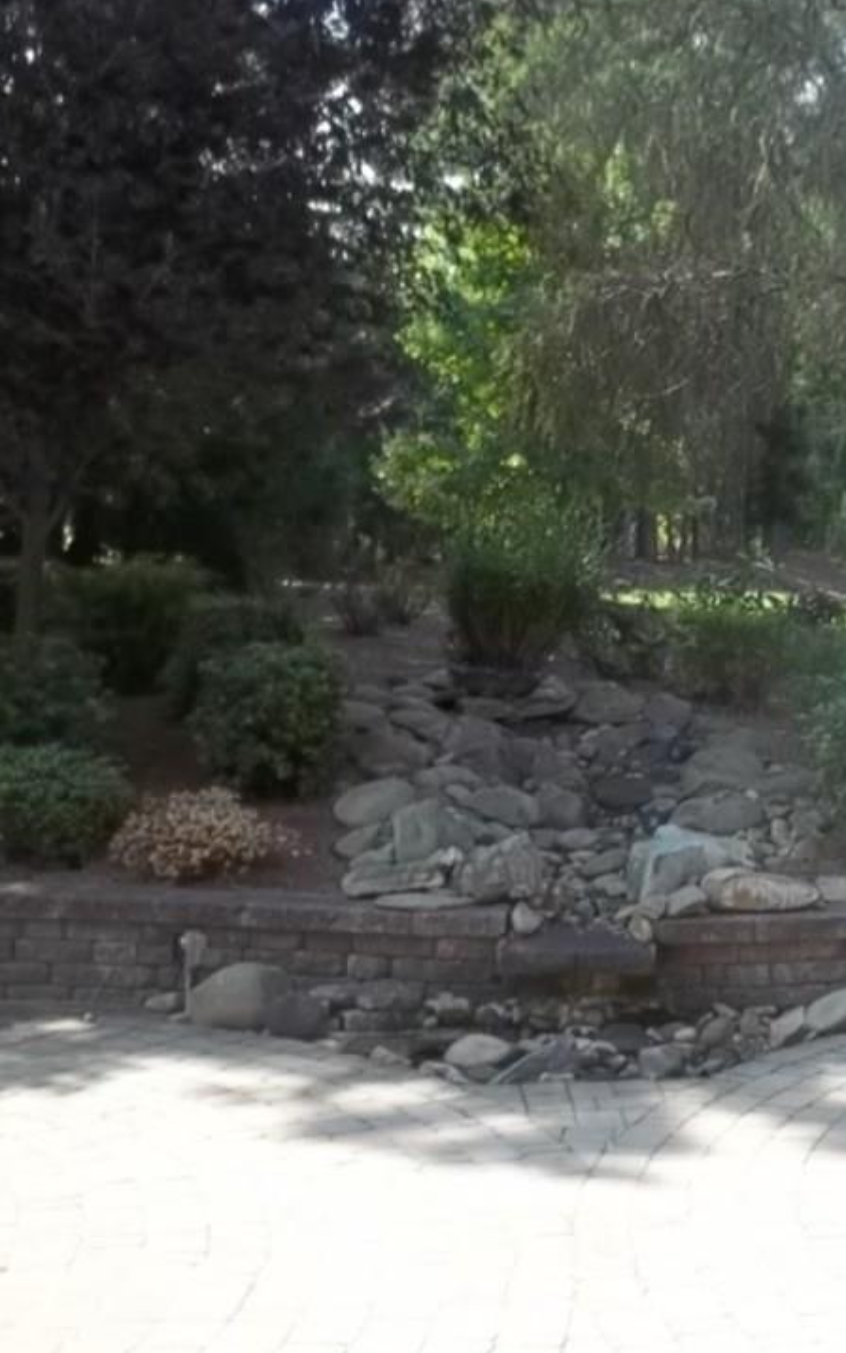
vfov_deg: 40.3
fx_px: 1843
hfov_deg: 24.4
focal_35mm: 50
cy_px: 646
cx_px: 891
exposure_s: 1/200
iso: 64
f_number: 3.3
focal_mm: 5.9
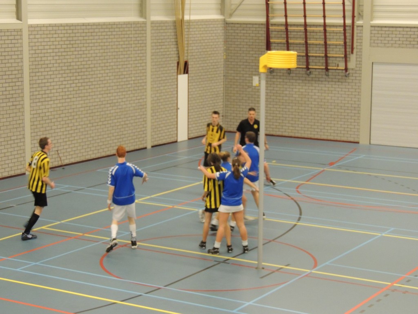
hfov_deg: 23.0
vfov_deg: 17.4
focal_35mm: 85
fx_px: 1026
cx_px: 209
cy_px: 157
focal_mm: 15.1
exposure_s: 1/50
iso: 800
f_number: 4
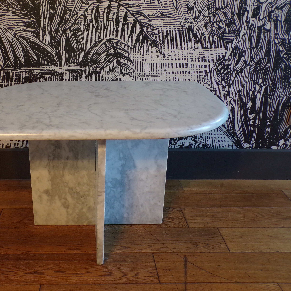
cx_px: 103
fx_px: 361
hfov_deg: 43.4
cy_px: 145
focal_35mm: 38
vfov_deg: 43.9
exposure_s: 1/27
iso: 200
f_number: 3.2
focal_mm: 5.8
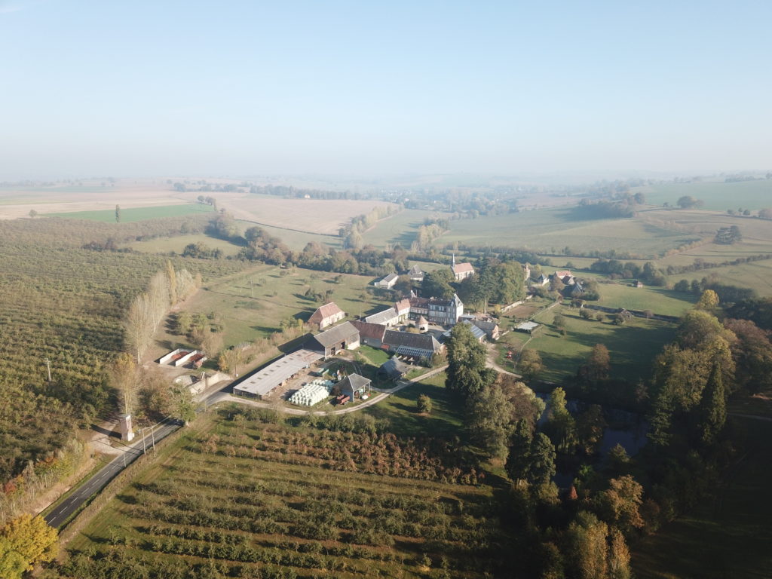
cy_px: 290
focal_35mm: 26
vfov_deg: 53.1
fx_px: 580
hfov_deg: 67.3
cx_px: 386
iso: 100
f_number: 2.2
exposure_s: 1/697
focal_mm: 4.7
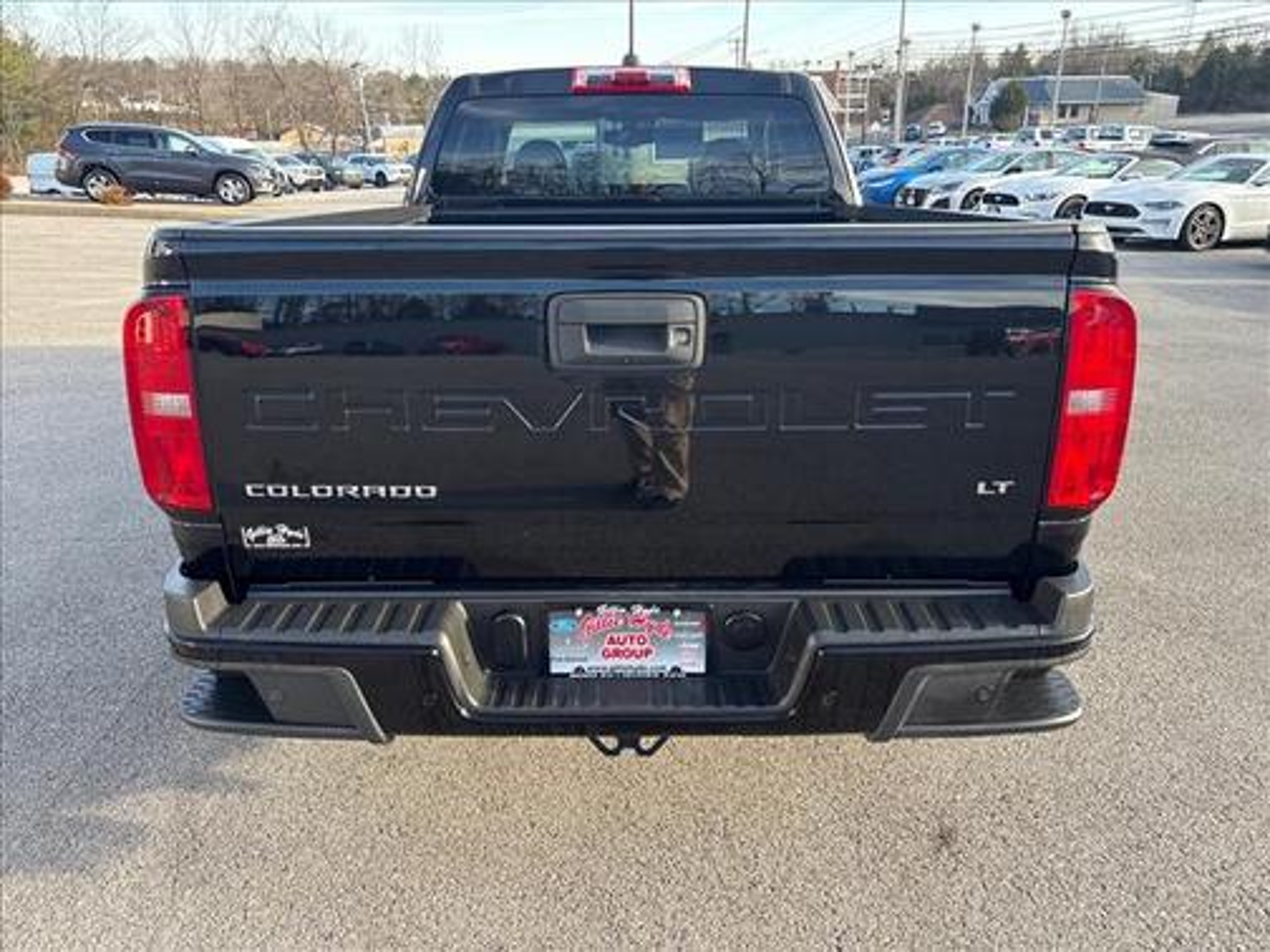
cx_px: 635
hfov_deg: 67.3
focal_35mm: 26
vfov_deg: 53.1
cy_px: 476
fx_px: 954
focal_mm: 5.96
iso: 64
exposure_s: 1/295
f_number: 1.6
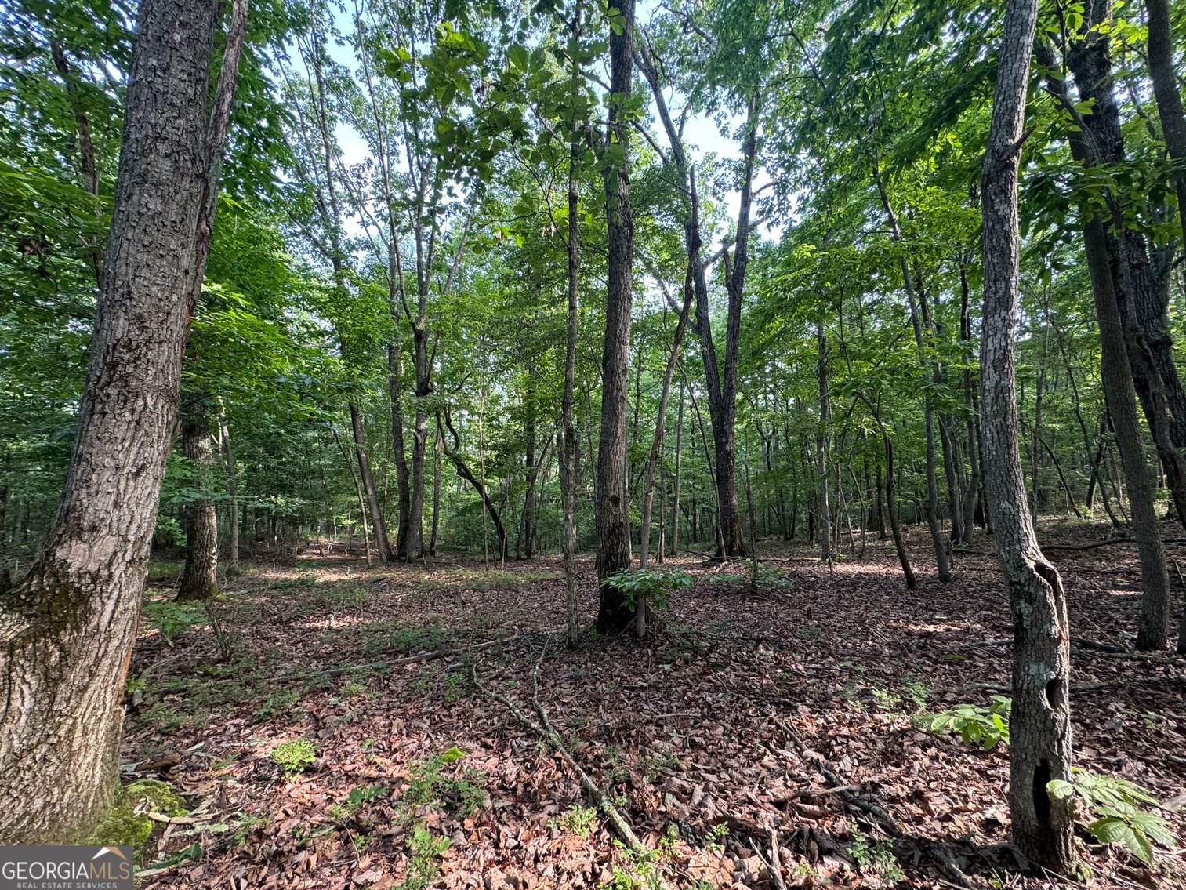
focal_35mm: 14
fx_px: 480
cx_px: 593
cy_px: 445
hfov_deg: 102.1
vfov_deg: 85.7
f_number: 2.2
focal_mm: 2.22
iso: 200
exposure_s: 1/99
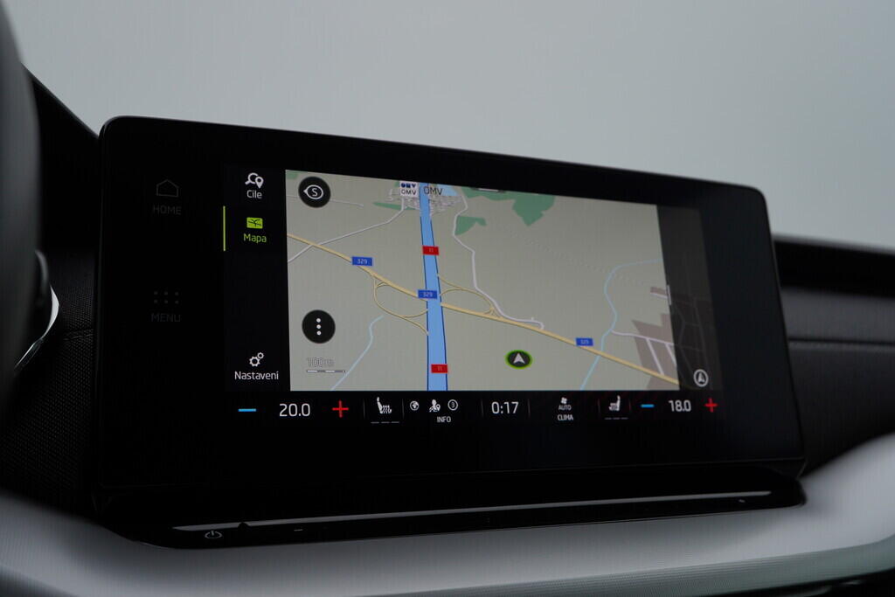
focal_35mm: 36
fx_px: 895
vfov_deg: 36.9
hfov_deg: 53.1
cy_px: 298
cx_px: 448
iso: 125
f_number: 5
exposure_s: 1/125
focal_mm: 24
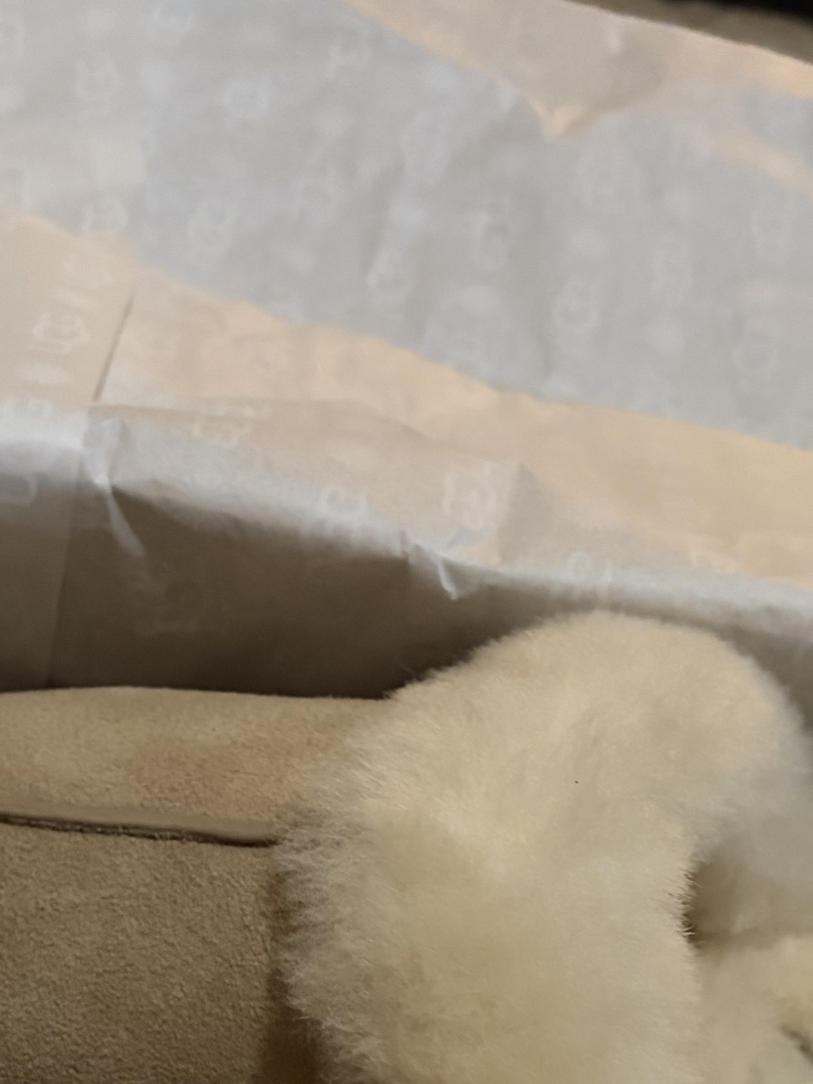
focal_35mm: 62
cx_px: 365
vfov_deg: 29.8
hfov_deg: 23.6
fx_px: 1941
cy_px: 985
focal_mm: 5.96
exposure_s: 1/30
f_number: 1.6
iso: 800
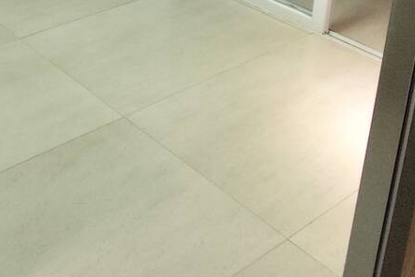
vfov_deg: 20.1
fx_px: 623
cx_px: -100
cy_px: -184
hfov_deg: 30.5
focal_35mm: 54
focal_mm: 1.65
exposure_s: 1/40
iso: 400
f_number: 2.2
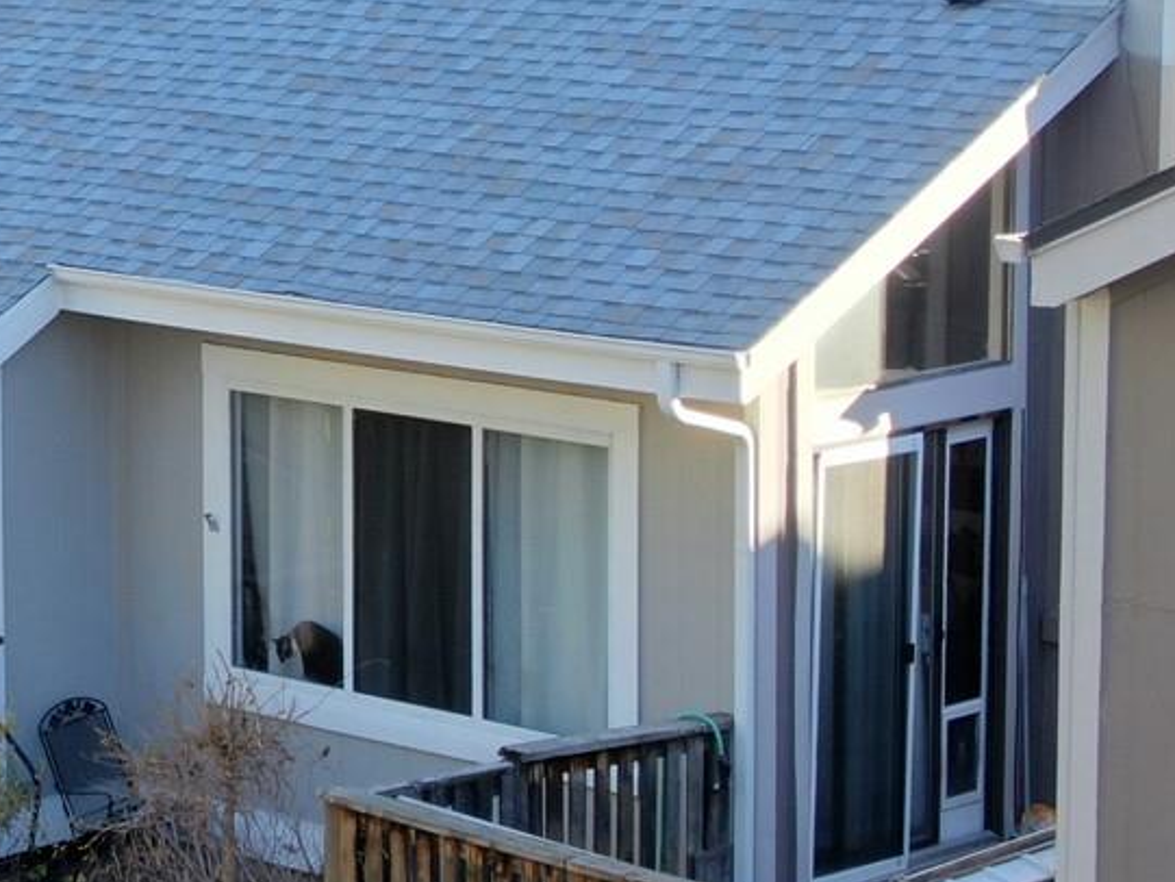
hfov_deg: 13.6
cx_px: -104
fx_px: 4821
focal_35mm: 142
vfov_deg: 10.4
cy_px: 256
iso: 100
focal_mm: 8.6
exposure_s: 1/60
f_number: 3.8
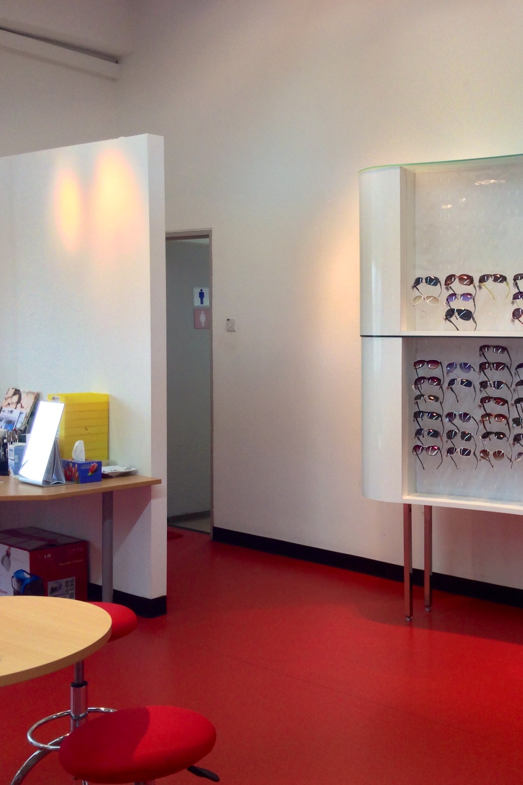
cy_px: 394
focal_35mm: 46
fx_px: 1002
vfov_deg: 42.7
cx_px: 440
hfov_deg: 28.4
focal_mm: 4.12
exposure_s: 1/30
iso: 64
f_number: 2.4
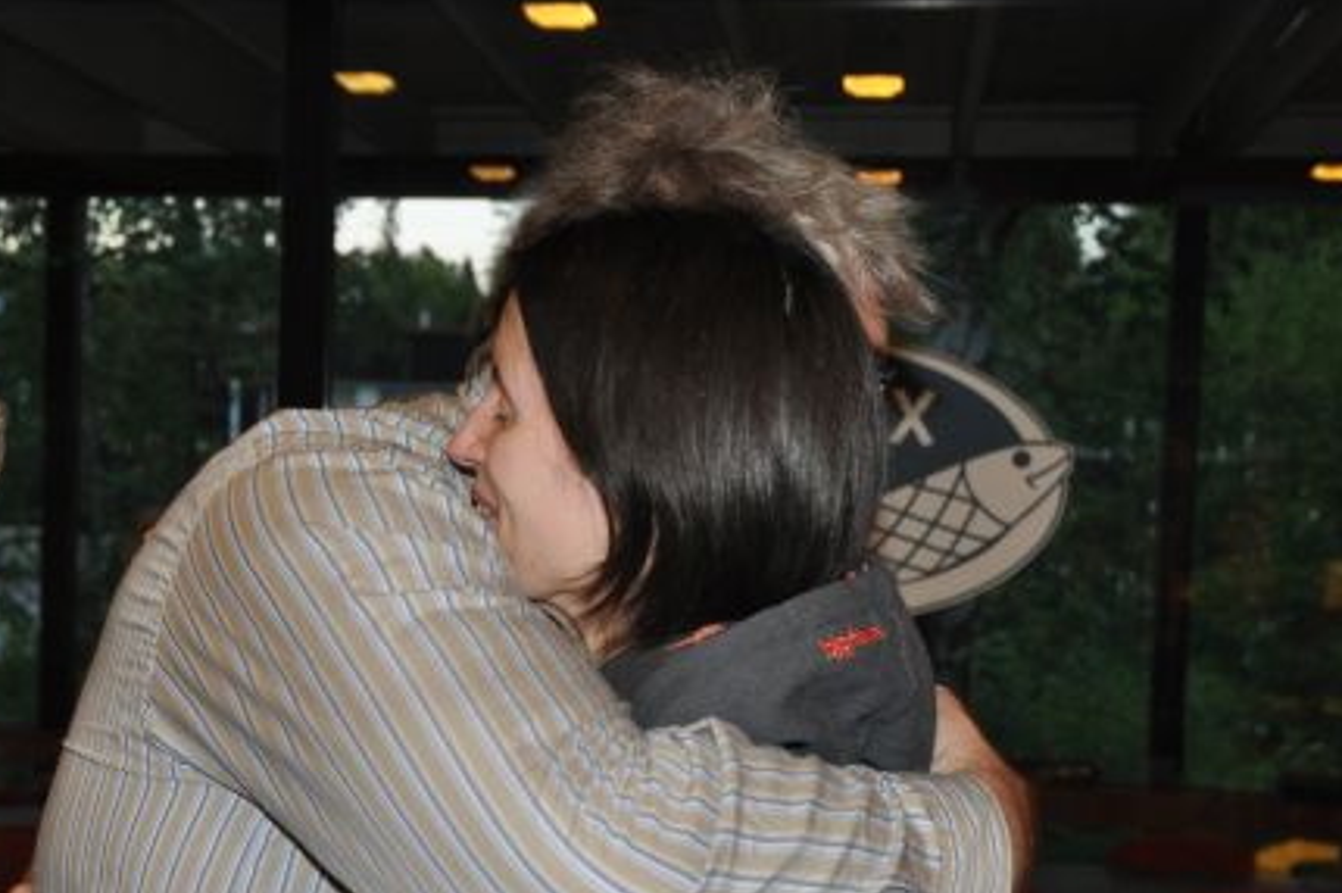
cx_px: 493
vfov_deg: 22.3
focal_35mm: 61
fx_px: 2261
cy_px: 545
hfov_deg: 32.9
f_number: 3.8
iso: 800
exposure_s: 1/60
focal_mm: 29
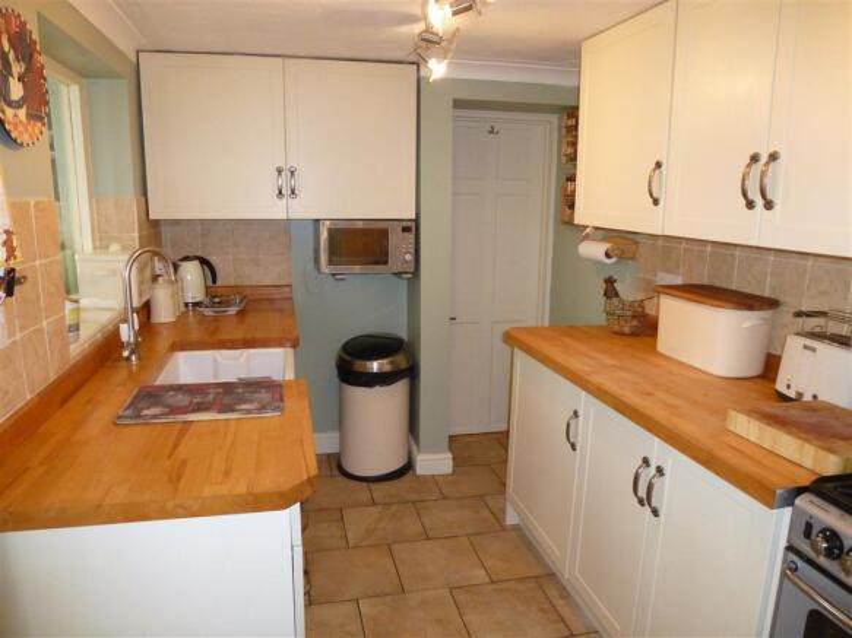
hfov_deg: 71.6
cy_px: 319
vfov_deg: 56.8
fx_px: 591
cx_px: 426
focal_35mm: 24
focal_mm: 4.3
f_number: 3.3
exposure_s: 1/60
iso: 800
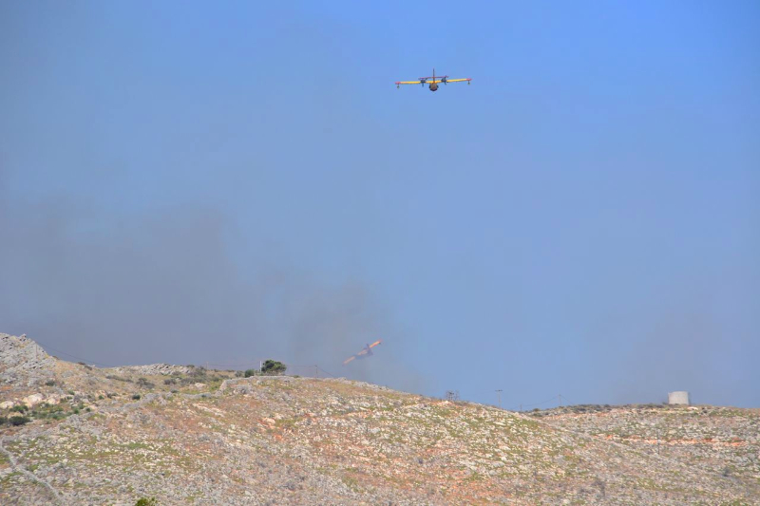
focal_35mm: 300
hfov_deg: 6.9
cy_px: 253
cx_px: 380
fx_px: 6332
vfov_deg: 4.6
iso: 250
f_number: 11
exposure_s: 1/500
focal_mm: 200
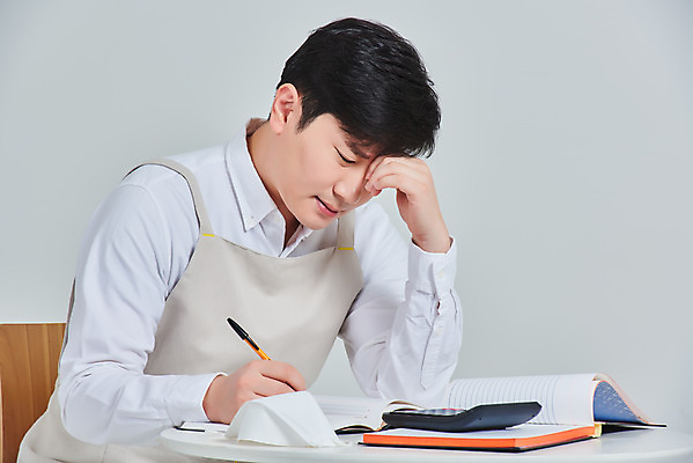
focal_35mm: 200
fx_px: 3852
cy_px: 232
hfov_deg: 10.3
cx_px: 346
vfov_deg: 6.9
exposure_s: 1/125
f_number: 14
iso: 100
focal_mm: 200
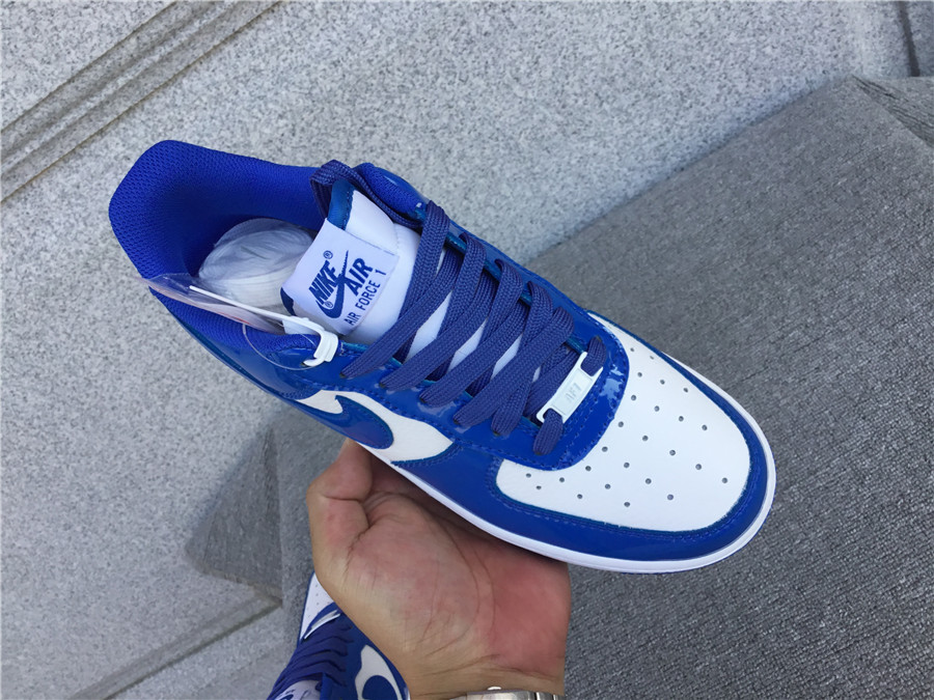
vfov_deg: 45.4
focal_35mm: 31
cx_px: 467
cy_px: 350
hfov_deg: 58.4
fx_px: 836
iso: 25
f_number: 2.4
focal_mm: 3.3
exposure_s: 1/290
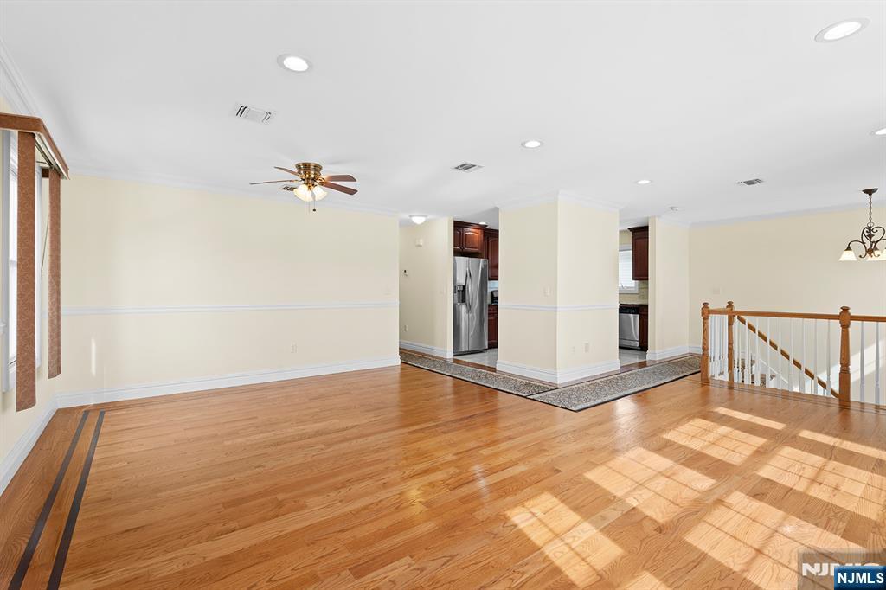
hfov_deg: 96.8
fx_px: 394
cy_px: 295
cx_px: 443
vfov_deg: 73.7
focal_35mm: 16
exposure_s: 1/6
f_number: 8
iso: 100
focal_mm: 16
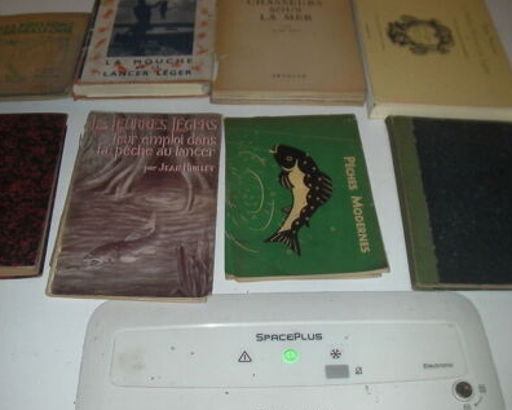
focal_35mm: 45
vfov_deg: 33.4
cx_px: 229
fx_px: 682
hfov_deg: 41.1
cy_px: 203
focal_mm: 6.3
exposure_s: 1/30
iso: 200
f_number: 3.5
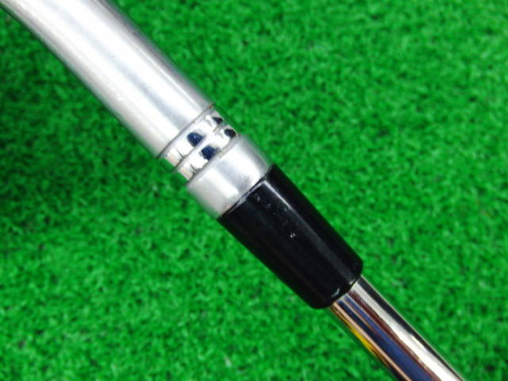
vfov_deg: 38.7
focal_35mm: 37
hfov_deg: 50.1
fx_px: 543
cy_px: 190
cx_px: 254
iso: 400
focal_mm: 6.42
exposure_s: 1/30
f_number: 3.6
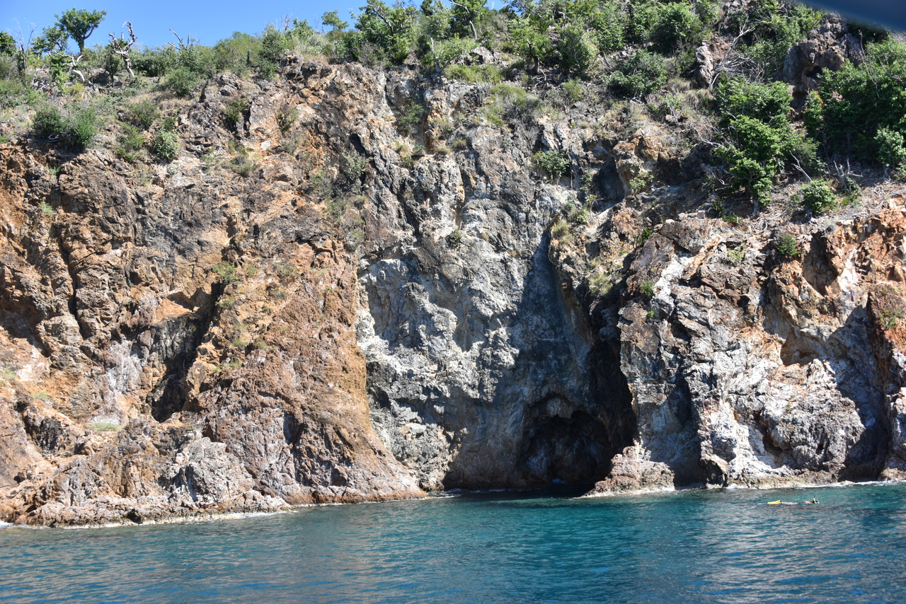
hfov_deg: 39.6
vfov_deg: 27.0
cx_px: 453
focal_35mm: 50
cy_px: 302
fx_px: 1259
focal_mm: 50
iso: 100
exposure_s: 1/200
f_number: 7.1
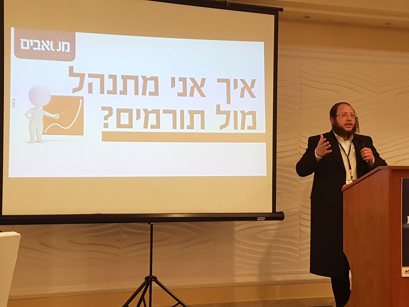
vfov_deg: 53.1
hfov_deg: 67.3
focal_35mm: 26
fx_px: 307
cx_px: 204
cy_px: 154
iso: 100
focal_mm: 4.2
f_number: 1.7
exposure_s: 1/100
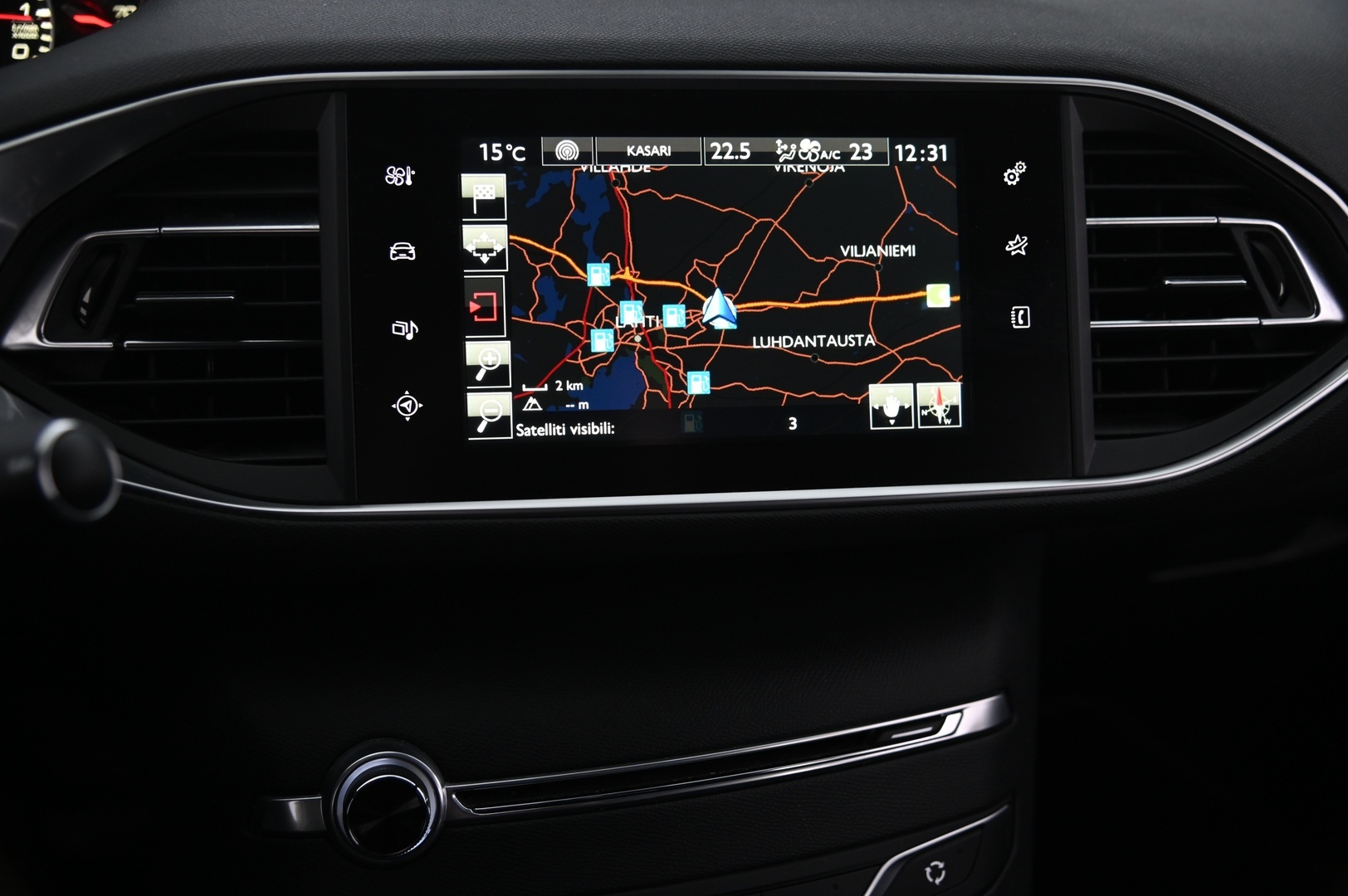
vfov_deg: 37.8
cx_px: 674
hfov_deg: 54.5
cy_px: 448
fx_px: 1309
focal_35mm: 35
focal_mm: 35
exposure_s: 1/40
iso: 2000
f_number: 4
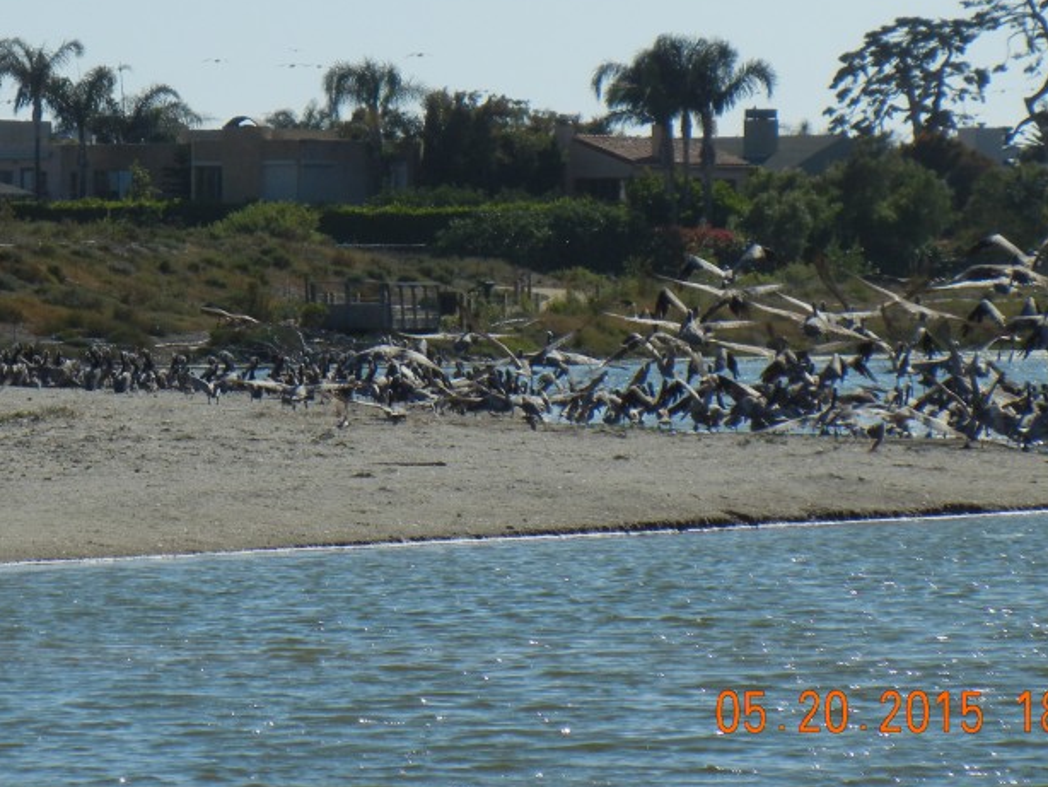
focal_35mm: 290
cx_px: 379
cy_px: 193
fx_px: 8783
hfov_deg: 6.8
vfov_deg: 5.1
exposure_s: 1/547
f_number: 9.2
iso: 160
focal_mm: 31.4
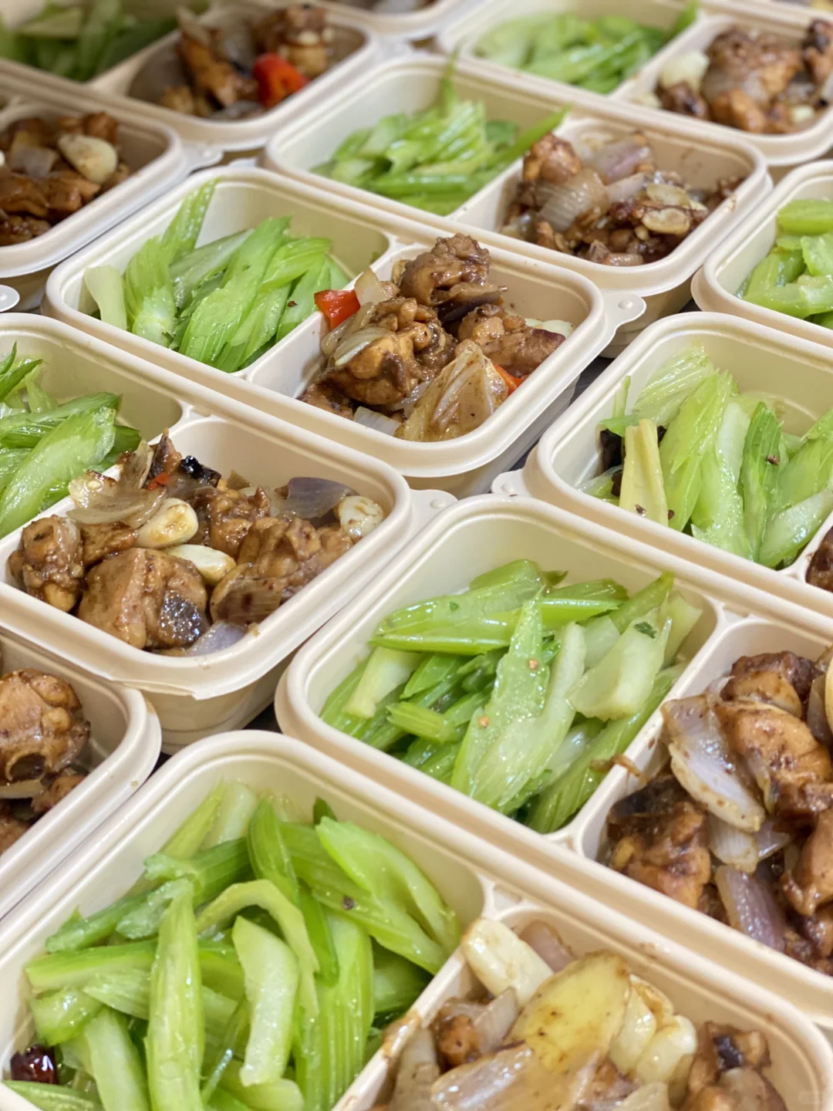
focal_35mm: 52
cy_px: 556
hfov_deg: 28.0
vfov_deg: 36.8
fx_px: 1668
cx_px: 416
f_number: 2
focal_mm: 6
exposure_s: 1/33
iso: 160
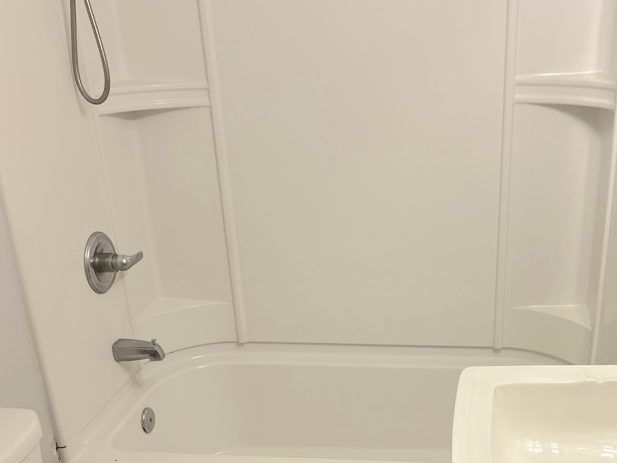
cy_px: 352
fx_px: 749
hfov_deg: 44.4
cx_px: 392
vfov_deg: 33.6
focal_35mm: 42
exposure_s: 1/120
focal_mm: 5.1
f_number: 1.6
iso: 100
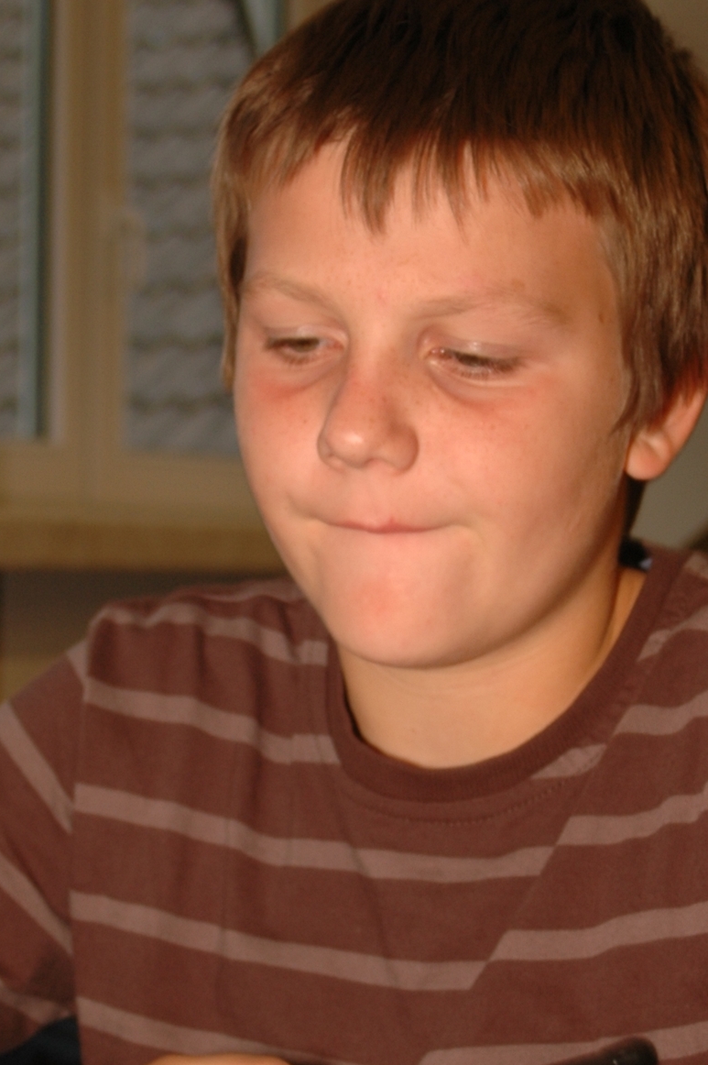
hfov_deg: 11.6
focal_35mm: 118
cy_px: 694
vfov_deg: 17.3
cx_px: 300
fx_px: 3486
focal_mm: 38
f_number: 5
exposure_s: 1/60
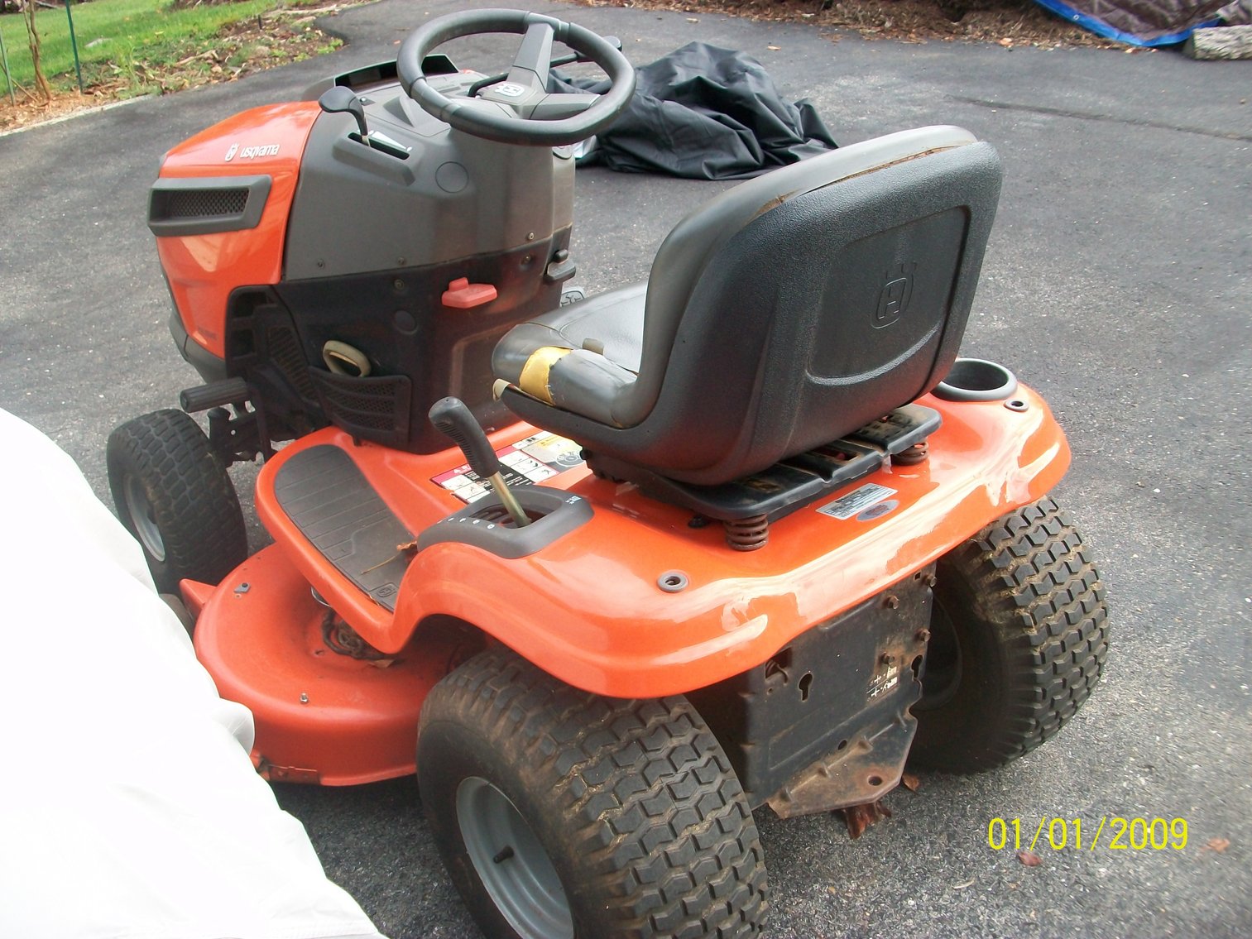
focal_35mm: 34
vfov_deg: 41.8
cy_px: 470
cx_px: 626
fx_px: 1230
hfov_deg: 54.0
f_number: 2.8
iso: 80
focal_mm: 5.7
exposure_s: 1/250
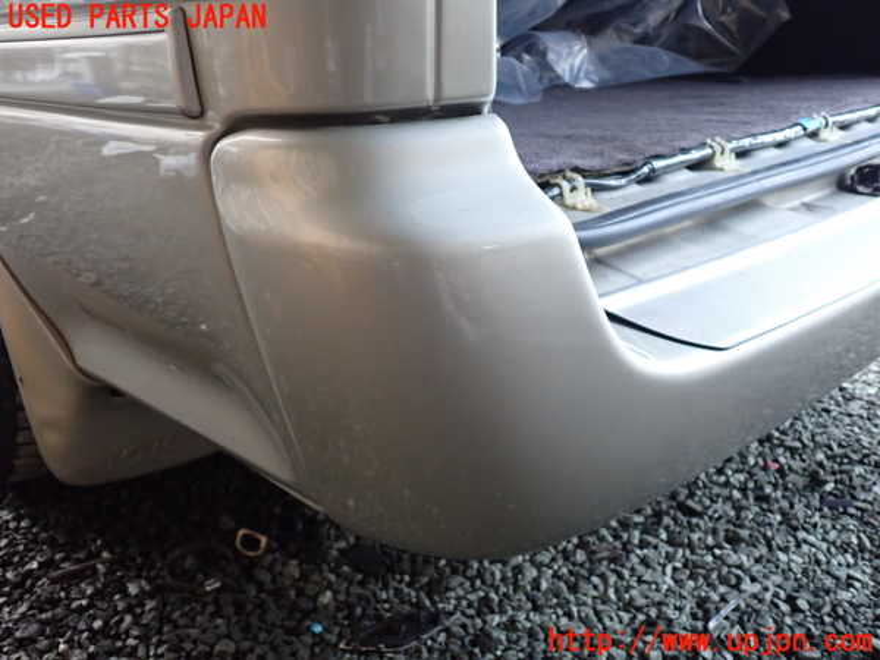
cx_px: 440
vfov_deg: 46.8
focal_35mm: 30
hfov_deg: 60.0
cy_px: 330
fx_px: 763
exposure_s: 1/30
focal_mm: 5.4
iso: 640
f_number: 2.3
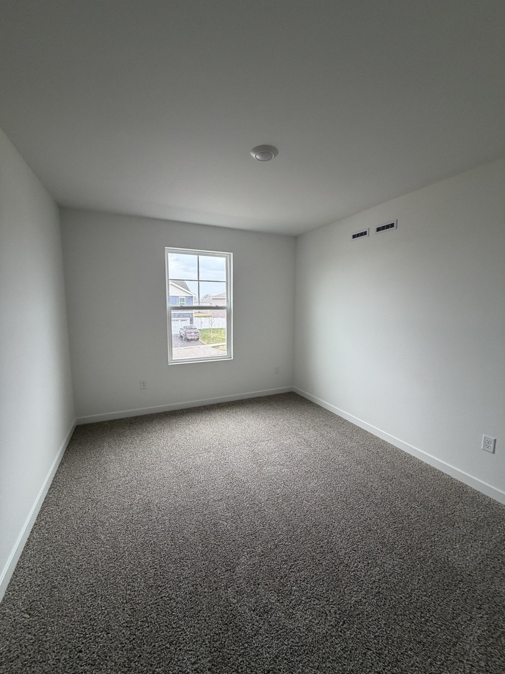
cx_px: 252
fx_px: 272
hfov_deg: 85.7
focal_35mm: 14
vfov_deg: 102.1
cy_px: 337
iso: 200
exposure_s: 1/121
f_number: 2.2
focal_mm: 2.22
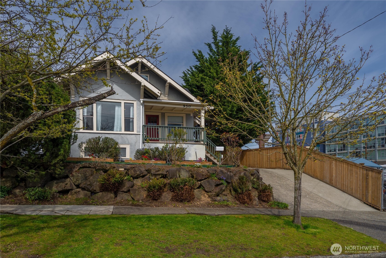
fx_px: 215
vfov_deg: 62.0
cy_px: 129
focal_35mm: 20
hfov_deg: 83.9
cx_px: 193
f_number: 7.1
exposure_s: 1/200
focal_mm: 20
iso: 80
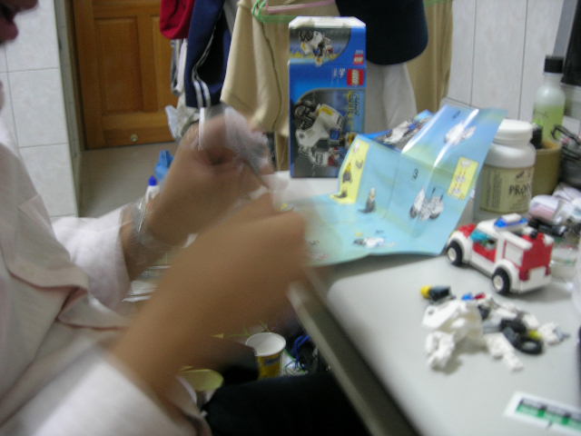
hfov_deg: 49.0
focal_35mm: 38
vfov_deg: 37.7
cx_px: 290
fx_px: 638
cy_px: 218
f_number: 2.8
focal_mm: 7.8
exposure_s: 1/3.5
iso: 74
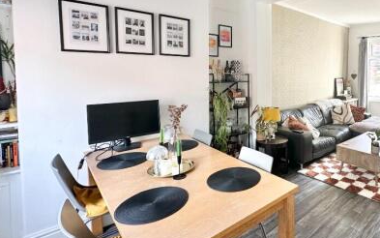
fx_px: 228
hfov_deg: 75.0
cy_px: 84
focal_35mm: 22
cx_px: 276
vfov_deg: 54.2
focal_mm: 2.22
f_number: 2.2
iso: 100
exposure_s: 1/99
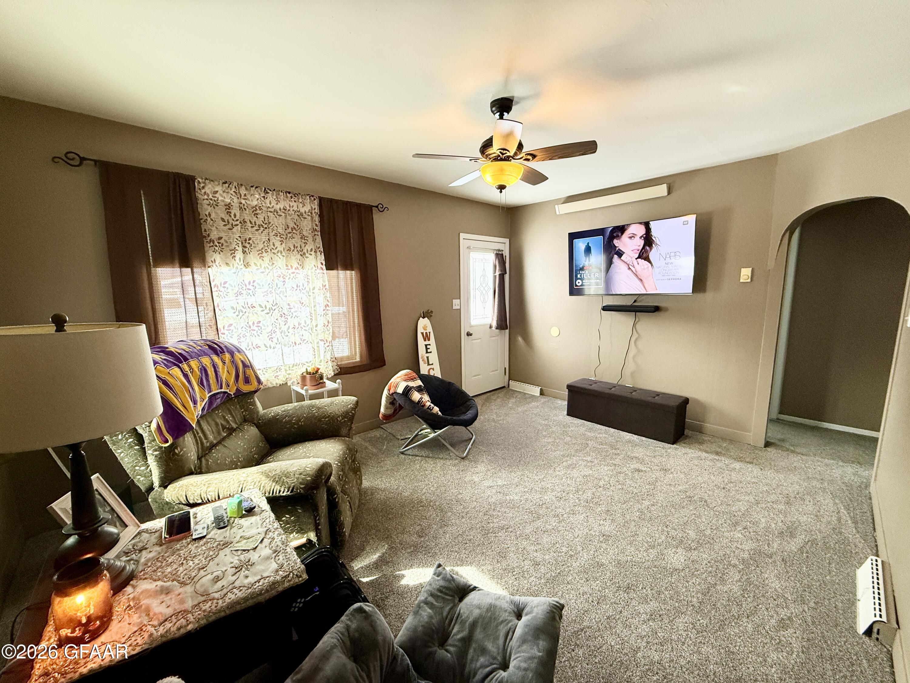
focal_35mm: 14
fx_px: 368
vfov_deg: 85.7
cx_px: 455
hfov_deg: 102.1
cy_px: 342
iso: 160
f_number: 2.2
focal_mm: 2.22
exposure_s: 1/120
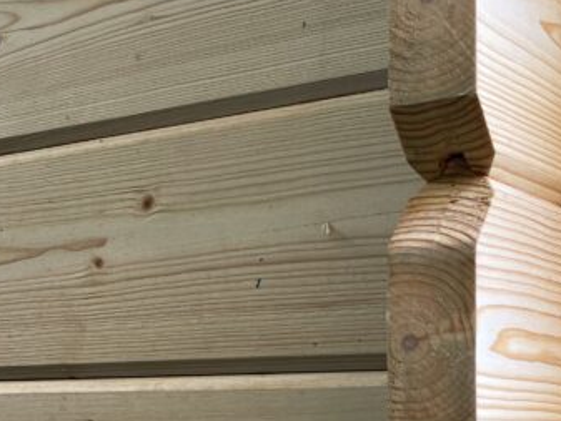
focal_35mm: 79
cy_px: 411
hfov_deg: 23.7
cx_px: 8
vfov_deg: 18.2
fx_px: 1281
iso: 40
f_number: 1.6
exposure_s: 1/121
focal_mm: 4.2
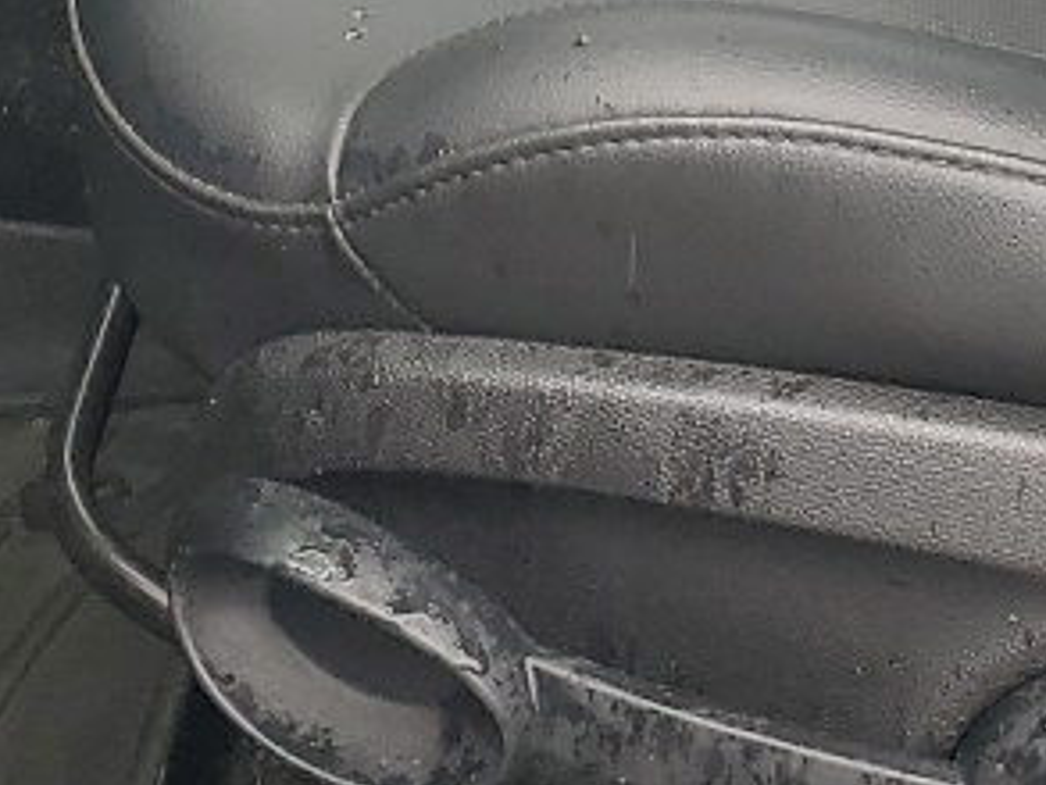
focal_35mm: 142
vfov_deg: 9.6
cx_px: 482
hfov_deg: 13.9
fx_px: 4293
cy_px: -892
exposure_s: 1/312
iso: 50
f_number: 1.5
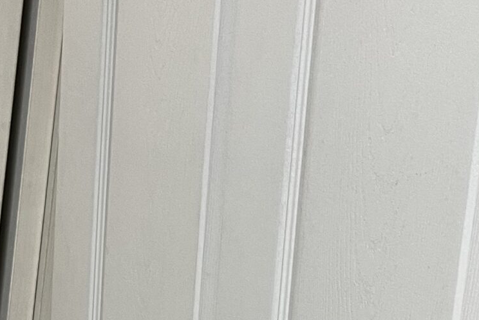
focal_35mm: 93
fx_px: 1237
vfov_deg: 13.9
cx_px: 405
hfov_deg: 21.5
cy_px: 468
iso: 100
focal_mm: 5.1
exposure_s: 1/62
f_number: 1.6
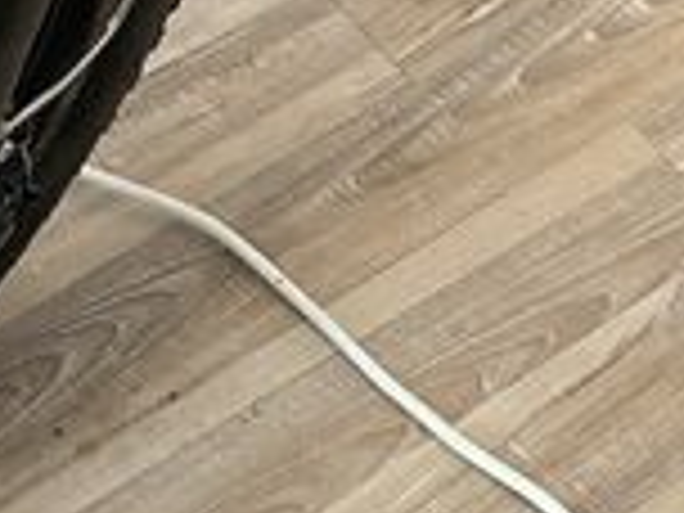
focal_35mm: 171
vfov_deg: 7.9
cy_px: -801
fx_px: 3379
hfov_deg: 11.1
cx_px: 1066
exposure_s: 1/65
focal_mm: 4.25
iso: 100
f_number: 1.8
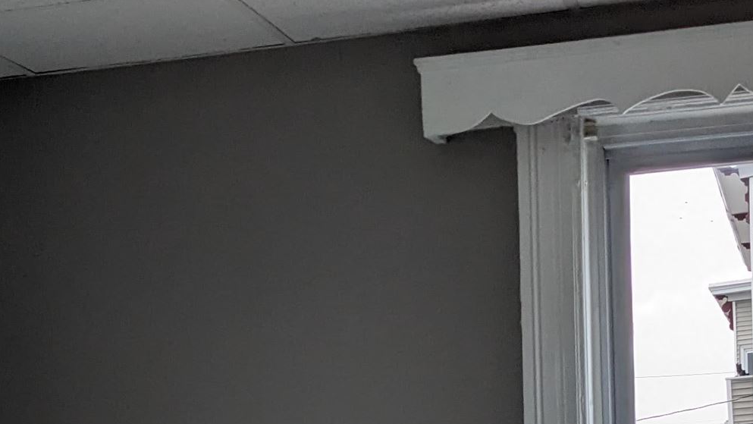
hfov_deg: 23.1
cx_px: 168
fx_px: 1817
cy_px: 557
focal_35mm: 91
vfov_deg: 12.9
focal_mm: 4.38
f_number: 1.73
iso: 39
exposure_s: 1/391
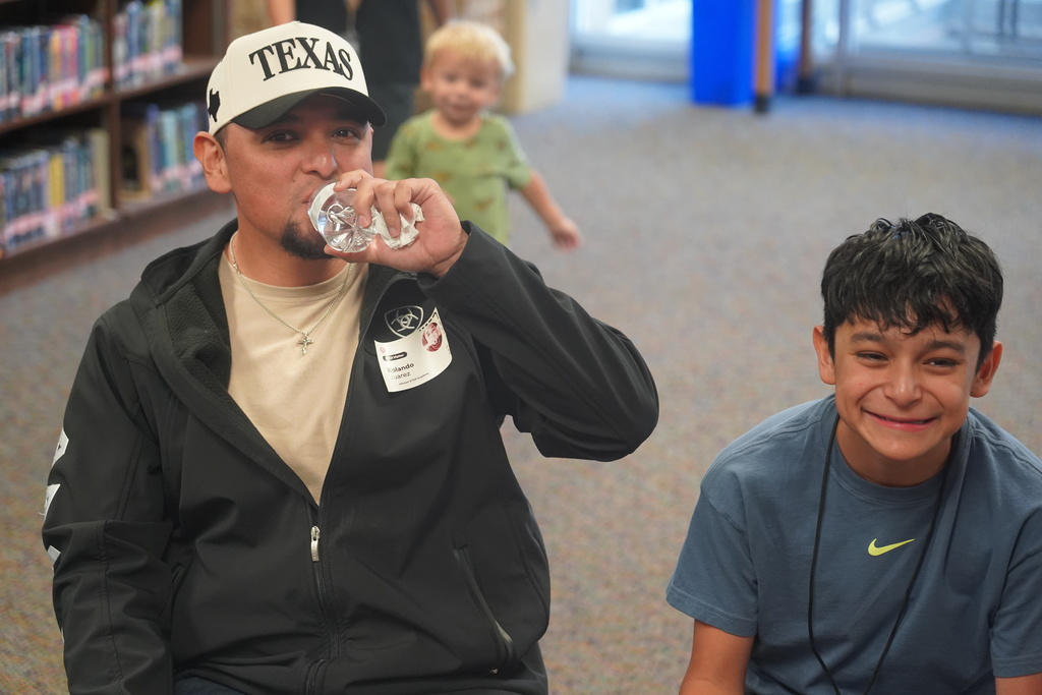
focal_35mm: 87
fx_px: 2518
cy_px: 348
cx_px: 521
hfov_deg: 23.4
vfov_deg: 15.7
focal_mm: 87
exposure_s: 1/160
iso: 4000
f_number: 4
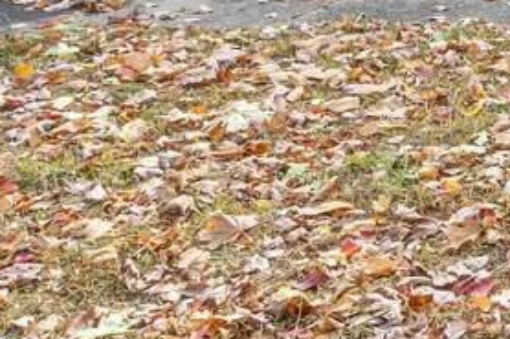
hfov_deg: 15.2
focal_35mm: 92
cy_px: -337
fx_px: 1303
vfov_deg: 12.9
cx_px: 1154
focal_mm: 20
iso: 320
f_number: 7.1
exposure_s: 1/200
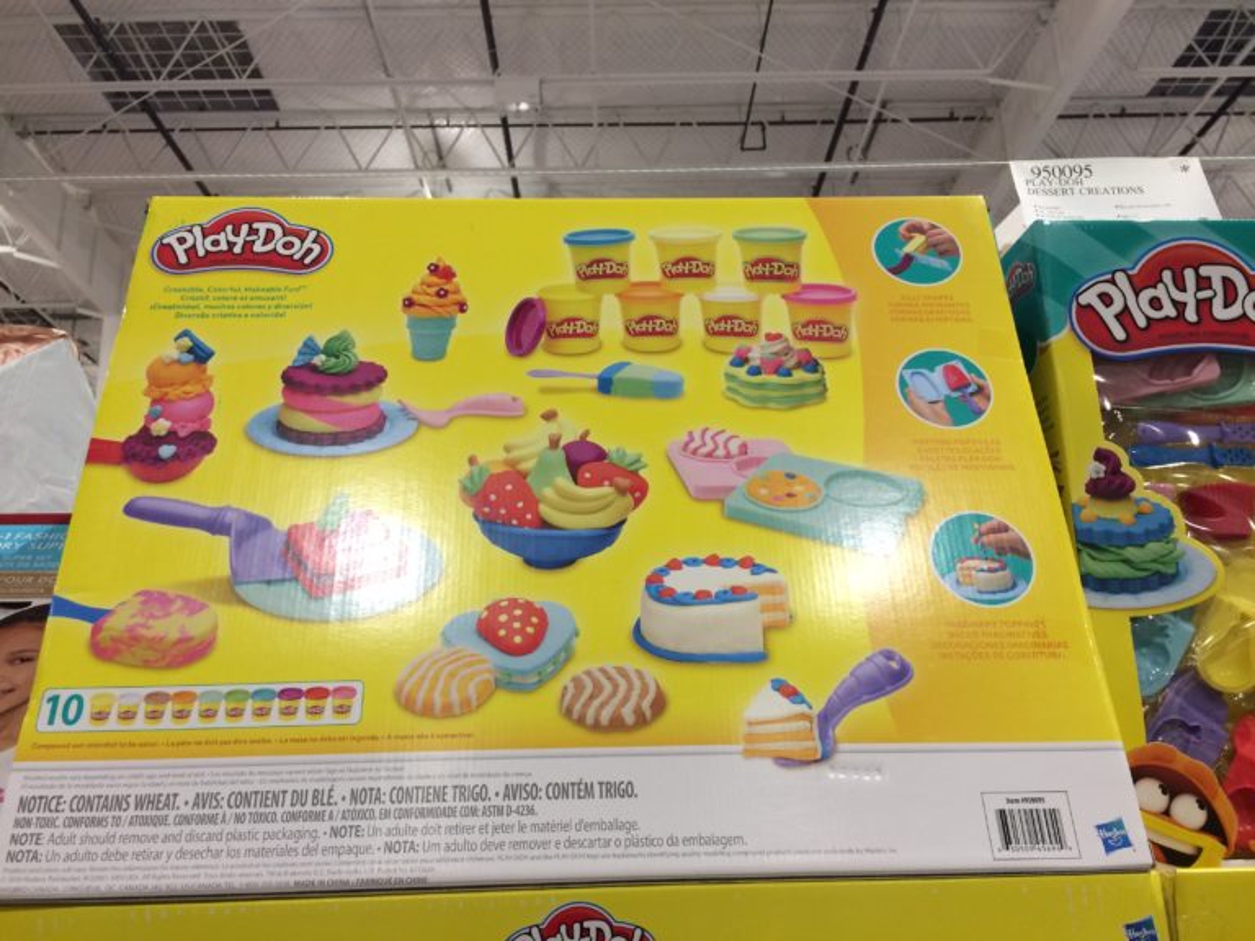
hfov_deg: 61.7
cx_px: 628
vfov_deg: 48.2
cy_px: 470
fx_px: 1051
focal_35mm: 29
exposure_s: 1/30
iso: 80
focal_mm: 4.15
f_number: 2.2
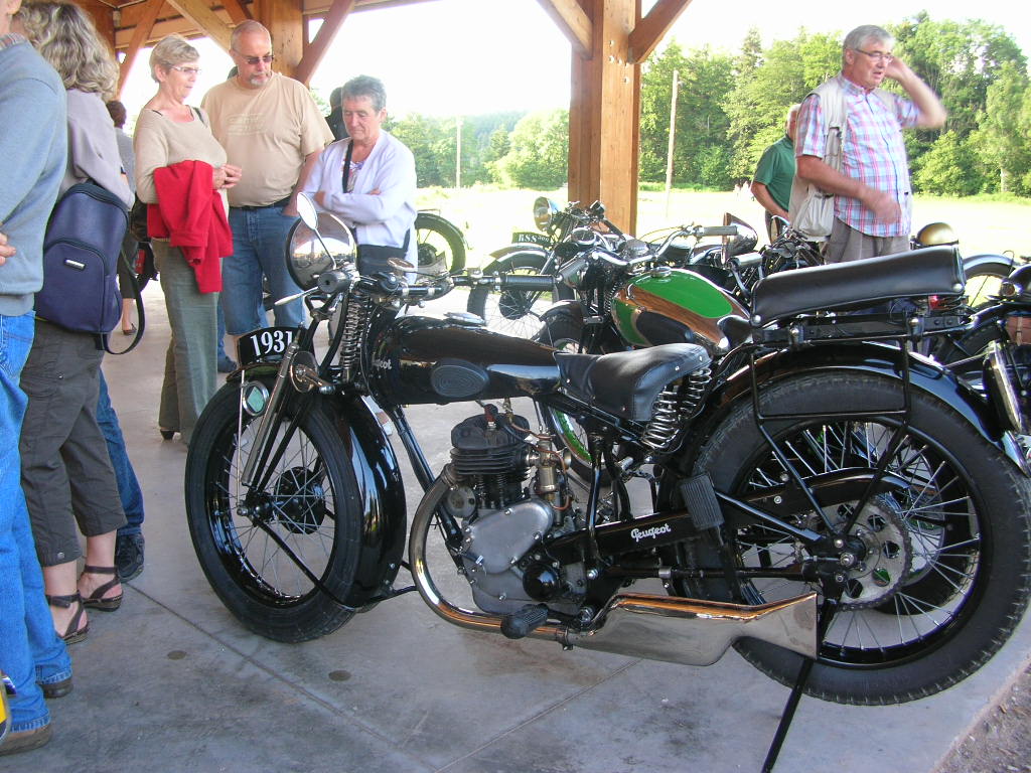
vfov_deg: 40.7
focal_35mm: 35
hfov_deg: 52.6
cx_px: 516
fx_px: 1042
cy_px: 386
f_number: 2.8
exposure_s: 1/32.4
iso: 50
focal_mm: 5.8
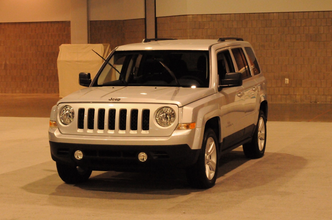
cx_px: 174
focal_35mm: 96
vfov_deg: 14.3
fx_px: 881
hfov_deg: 21.4
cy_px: 107
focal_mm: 55
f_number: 11
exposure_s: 1/30
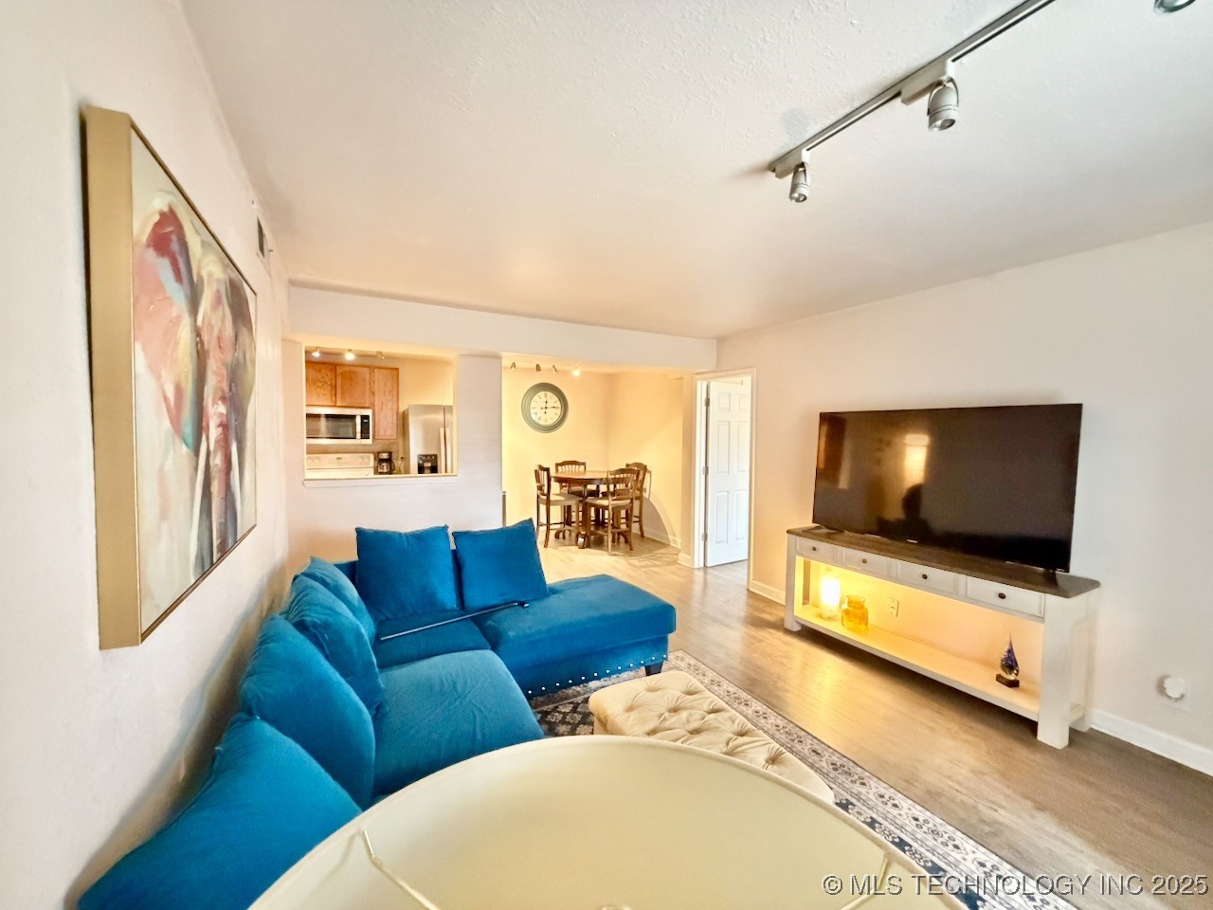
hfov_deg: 102.1
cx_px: 606
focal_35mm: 14
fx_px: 491
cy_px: 455
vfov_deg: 85.7
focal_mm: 2.22
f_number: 2.2
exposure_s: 1/30
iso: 1600
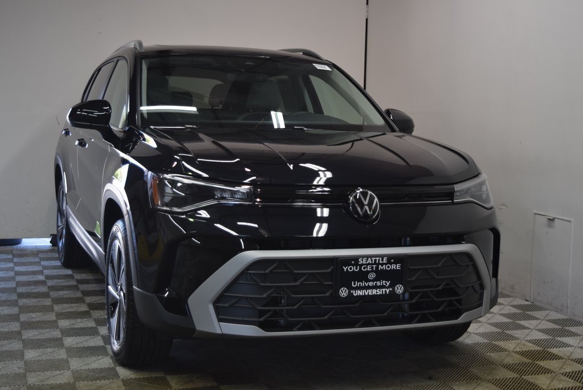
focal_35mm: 54
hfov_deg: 36.8
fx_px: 875
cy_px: 195
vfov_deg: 25.1
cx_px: 292
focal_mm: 36
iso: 500
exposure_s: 1/60
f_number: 4.8
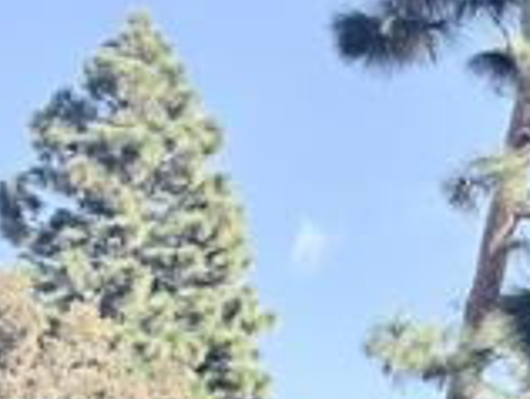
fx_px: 1487
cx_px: 956
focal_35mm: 97
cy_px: 557
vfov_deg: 14.5
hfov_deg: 16.7
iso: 100
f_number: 1.78
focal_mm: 6.76
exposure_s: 1/898
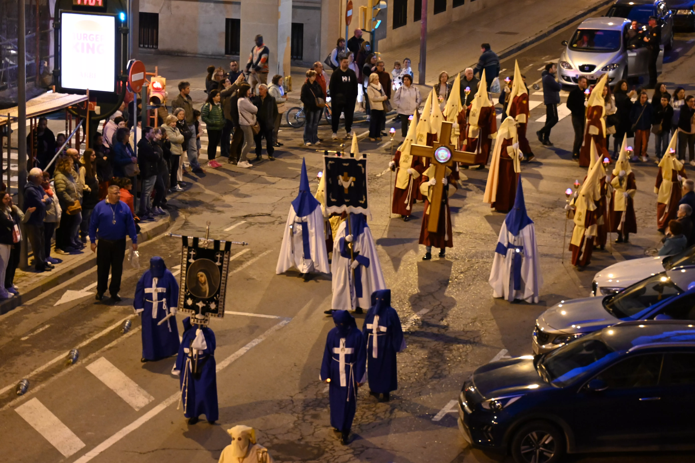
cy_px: 232
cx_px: 348
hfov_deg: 17.9
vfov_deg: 12.0
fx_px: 2201
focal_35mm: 114
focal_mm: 76
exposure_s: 1/30
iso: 3200
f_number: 4.8
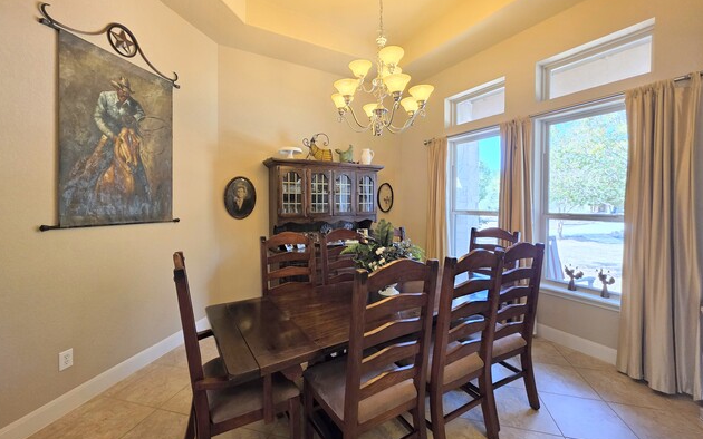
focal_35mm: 14
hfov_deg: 105.3
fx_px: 268
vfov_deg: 78.5
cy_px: 204
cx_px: 349
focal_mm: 2.2
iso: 200
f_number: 1.9
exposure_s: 1/120
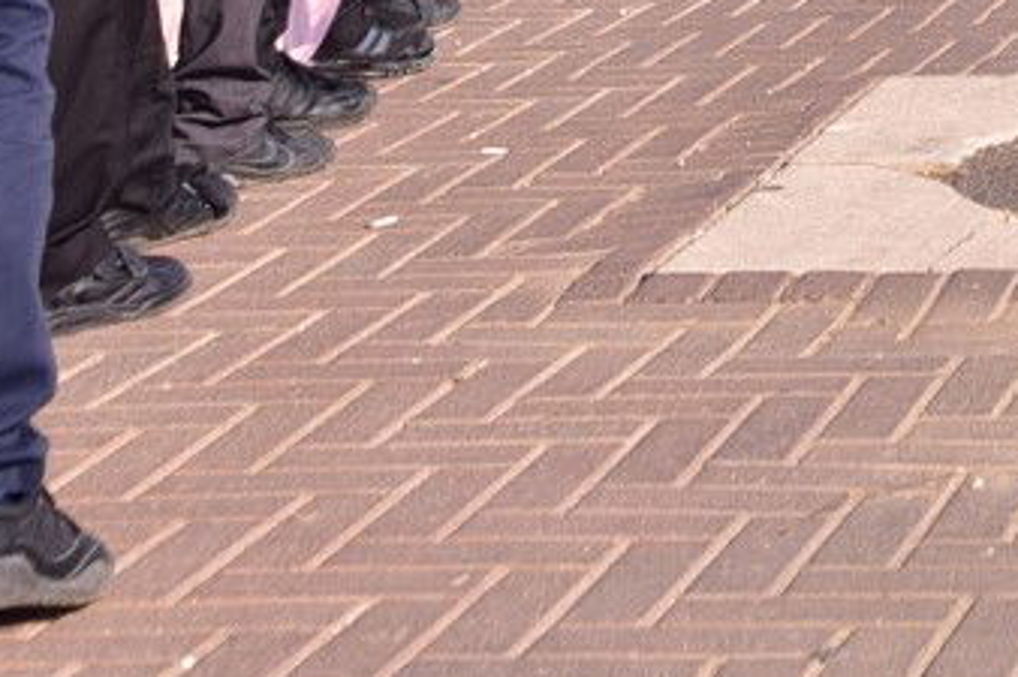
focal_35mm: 144
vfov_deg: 9.1
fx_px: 4070
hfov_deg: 13.1
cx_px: 1762
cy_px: -551
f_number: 10
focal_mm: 38
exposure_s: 1/200
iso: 125
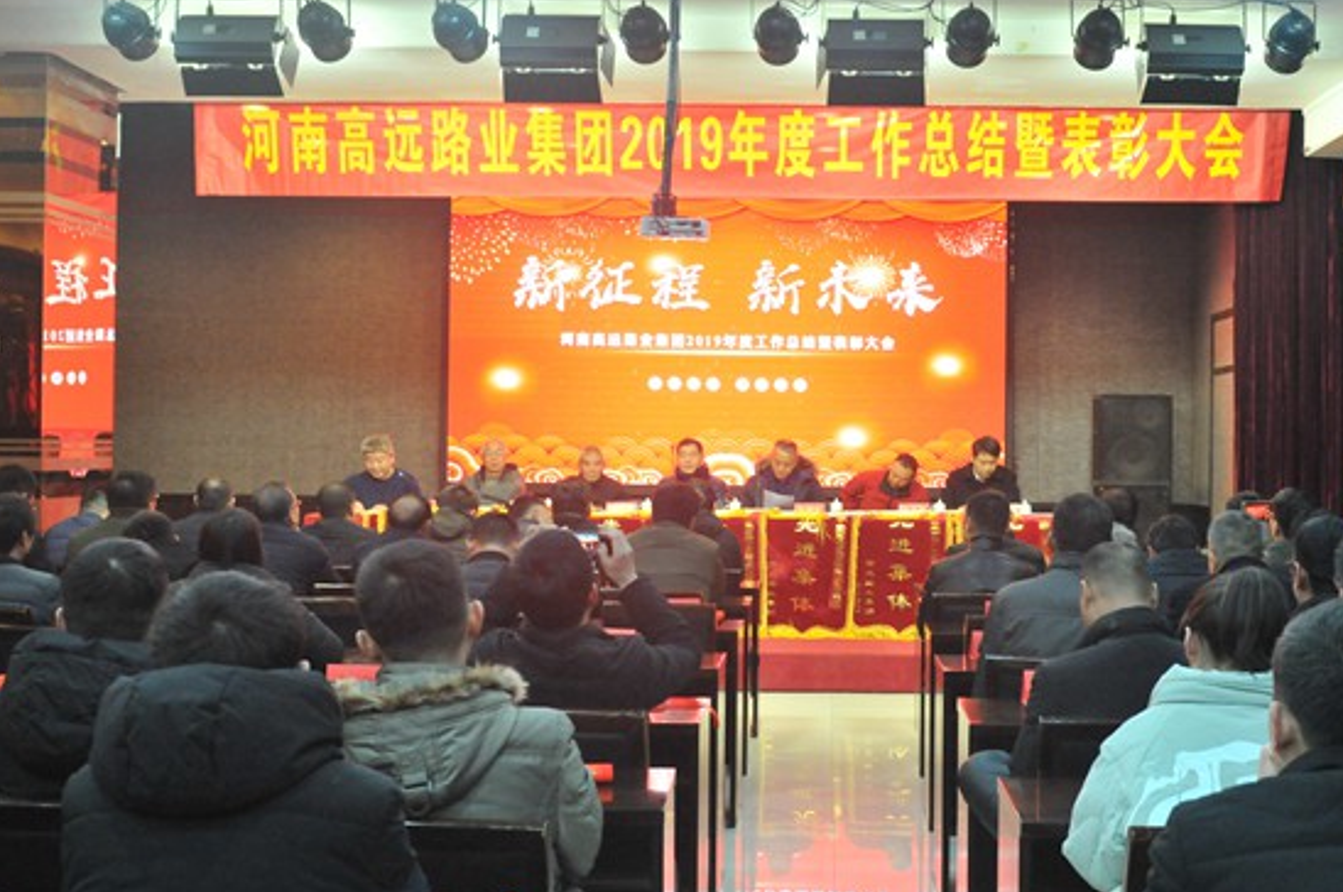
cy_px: 413
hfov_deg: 42.4
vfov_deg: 29.2
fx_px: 1714
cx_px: 848
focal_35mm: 46
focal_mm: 24
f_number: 5.6
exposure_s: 1/30
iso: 1600
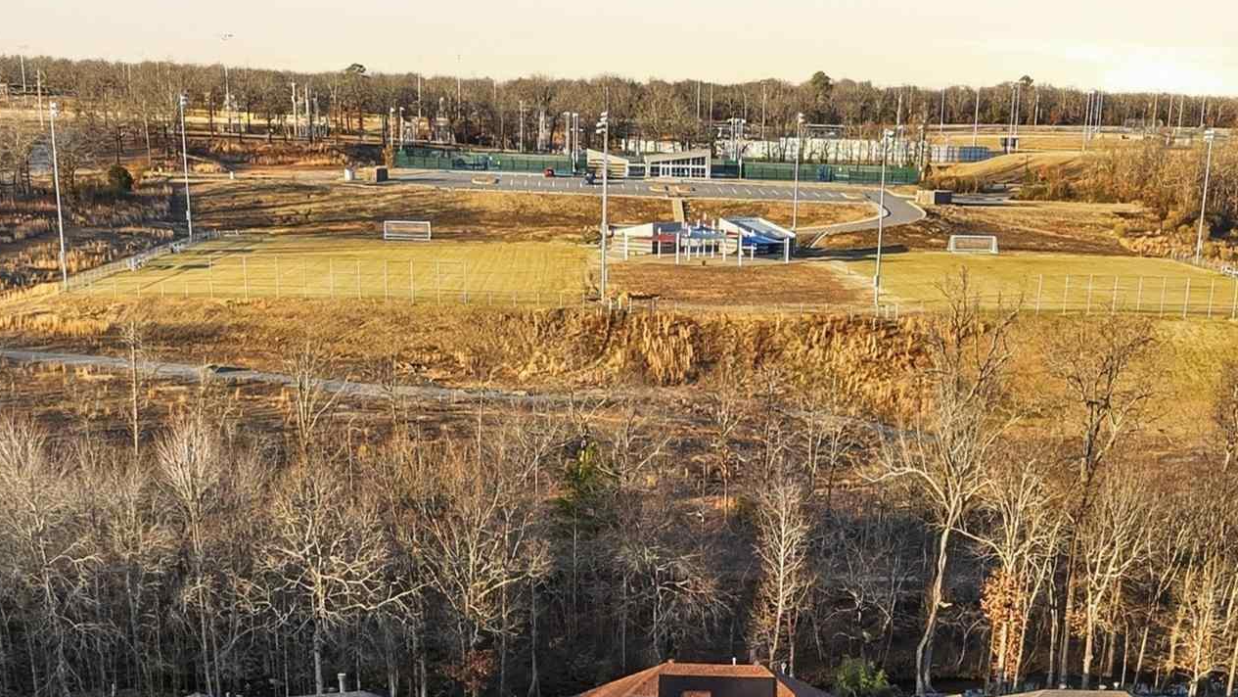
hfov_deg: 33.8
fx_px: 2036
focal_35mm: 62
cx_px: 702
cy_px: 874
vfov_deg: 18.3
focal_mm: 8.7
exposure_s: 1/2000
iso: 270
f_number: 1.8
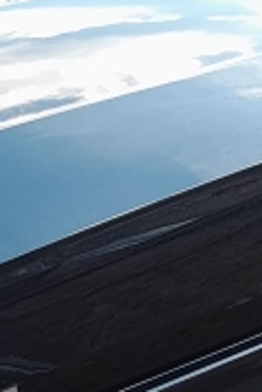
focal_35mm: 161
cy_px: 422
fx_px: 1754
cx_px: -181
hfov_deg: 8.3
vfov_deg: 12.5
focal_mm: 4
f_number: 1.8
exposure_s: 1/100
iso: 40
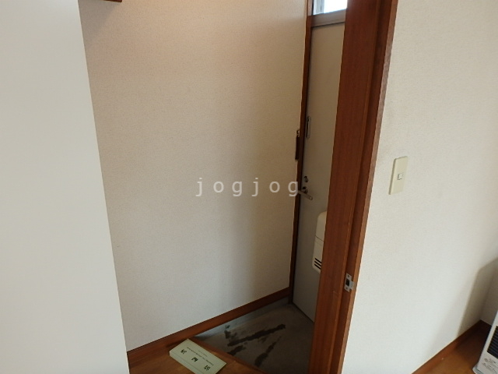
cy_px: 187
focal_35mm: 21
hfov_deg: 79.0
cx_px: 249
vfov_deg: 63.4
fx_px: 302
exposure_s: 1/60
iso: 160
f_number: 3.5
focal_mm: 3.7
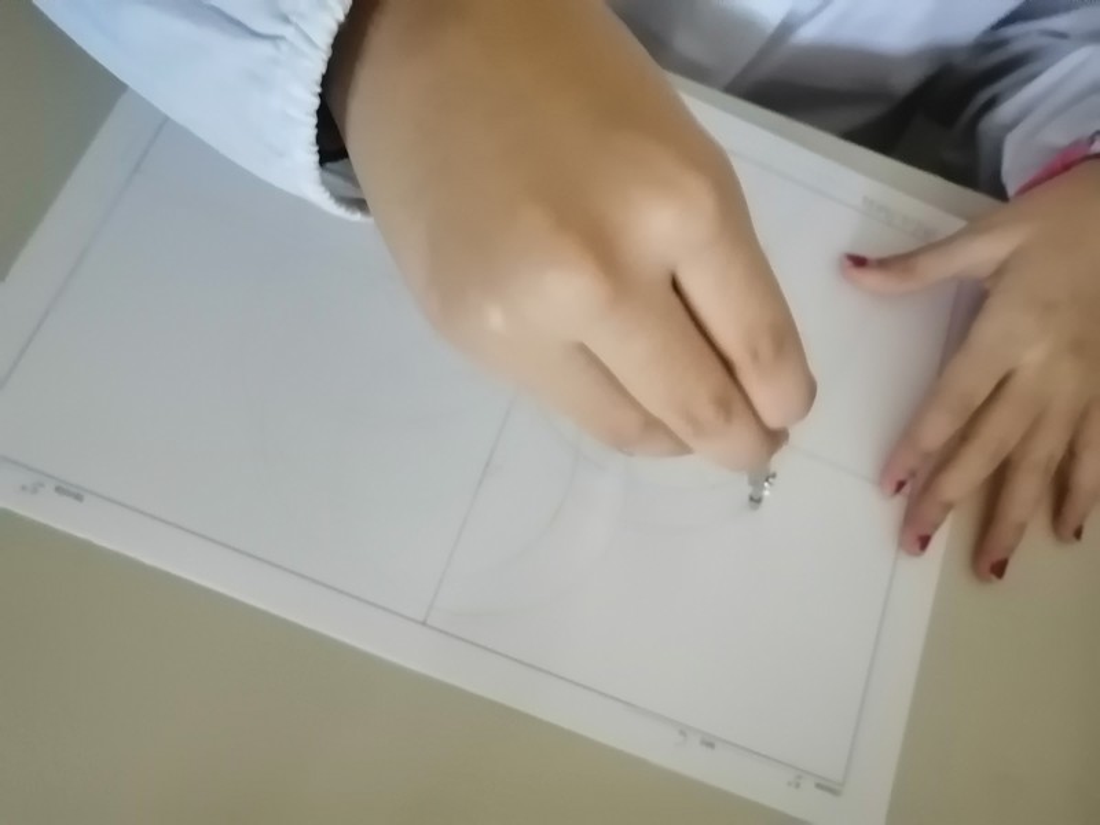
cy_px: 412
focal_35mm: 26
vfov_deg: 53.1
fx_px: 826
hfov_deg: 67.3
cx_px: 550
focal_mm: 3.62
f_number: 1.8
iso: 640
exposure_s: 1/25
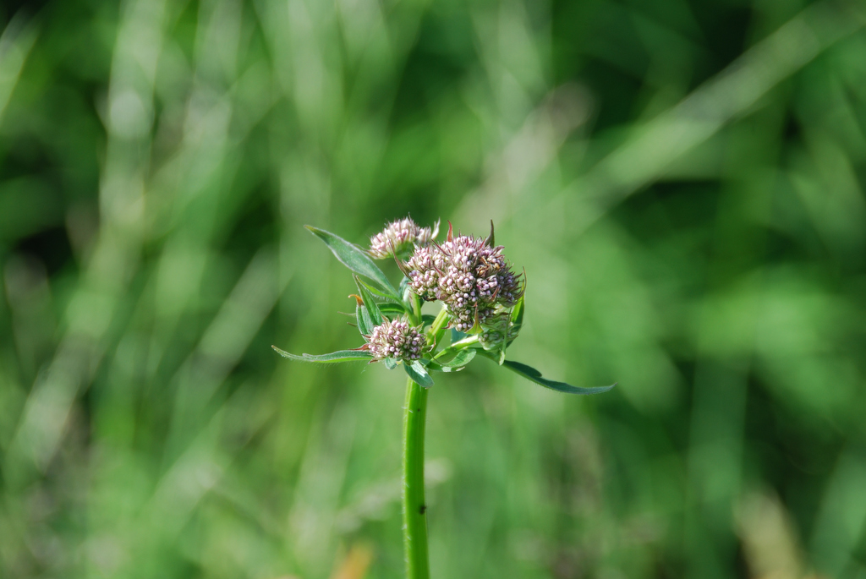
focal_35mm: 300
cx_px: 433
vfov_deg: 4.6
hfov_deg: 6.9
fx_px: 7224
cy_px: 290
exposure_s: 1/125
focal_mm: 200
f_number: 8
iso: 140
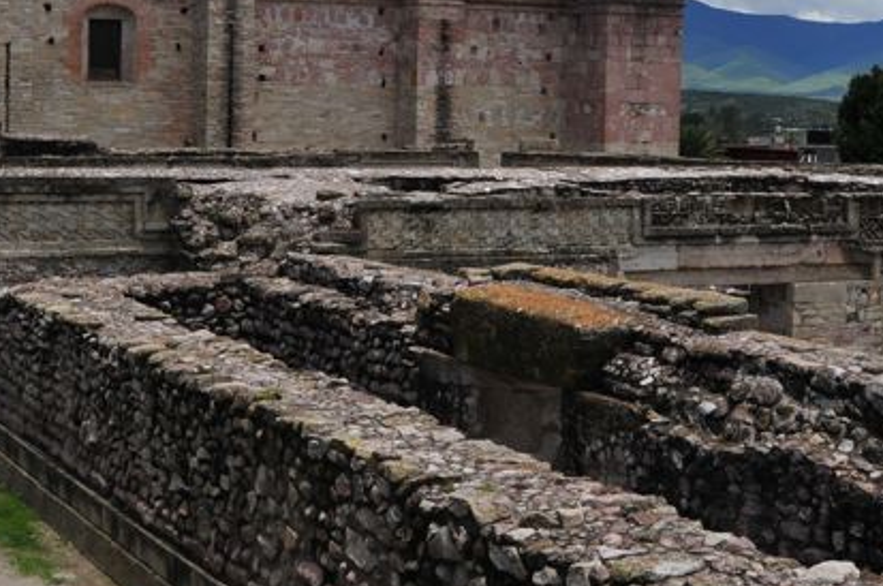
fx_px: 1641
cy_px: 139
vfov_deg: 20.1
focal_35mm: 67
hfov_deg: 30.1
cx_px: 385
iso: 250
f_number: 11
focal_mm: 18
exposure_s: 1/500
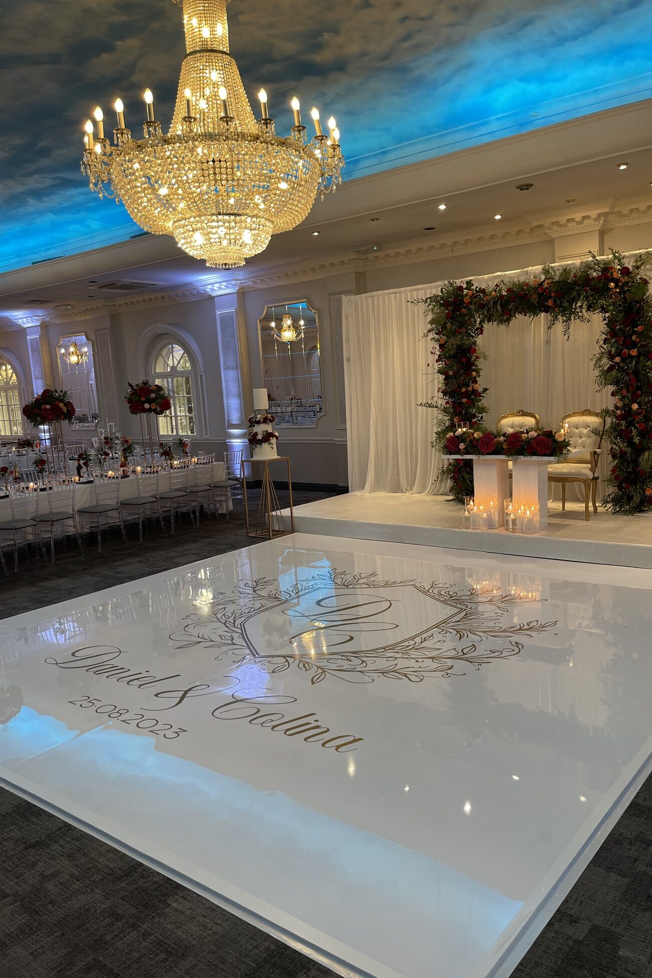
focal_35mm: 28
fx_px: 761
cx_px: 331
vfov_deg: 65.5
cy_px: 490
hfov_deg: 46.4
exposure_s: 1/50
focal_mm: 5.1
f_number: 1.6
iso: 80
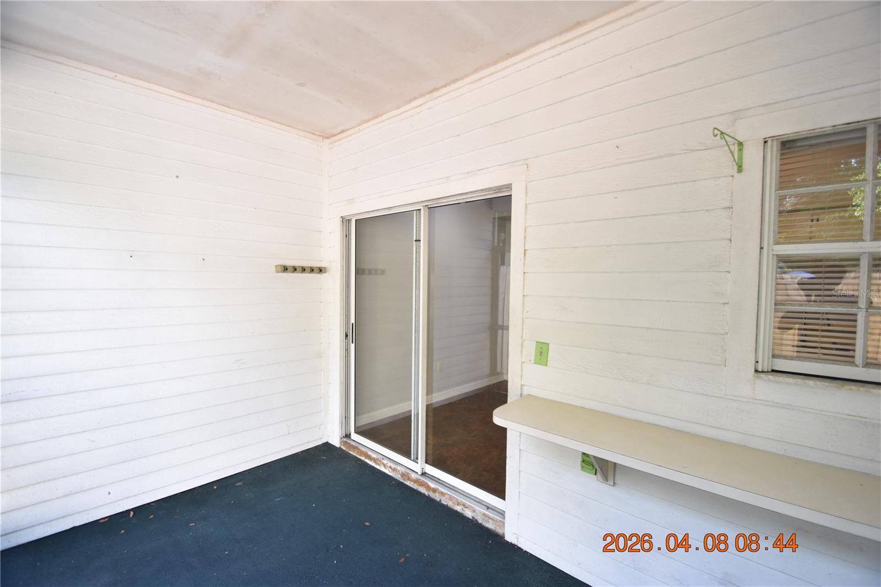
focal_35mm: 15
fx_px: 367
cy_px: 294
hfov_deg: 100.4
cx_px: 440
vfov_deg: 77.3
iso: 800
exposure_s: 1/125
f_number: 3.5
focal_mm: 10
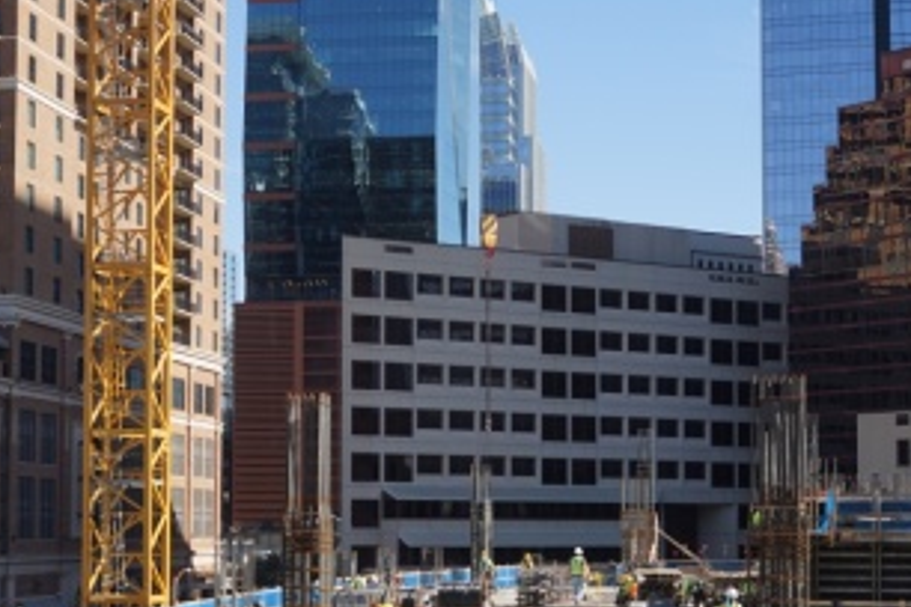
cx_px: 393
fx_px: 2151
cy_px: 351
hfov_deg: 23.9
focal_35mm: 85
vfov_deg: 16.1
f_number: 6.3
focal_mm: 50
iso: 100
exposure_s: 1/250
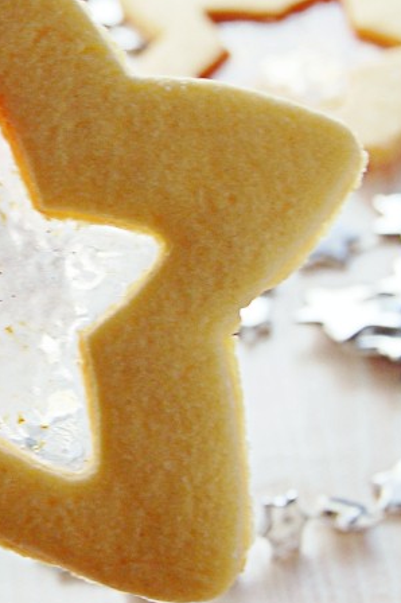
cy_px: 90
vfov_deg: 15.2
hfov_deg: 10.2
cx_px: 36
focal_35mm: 134
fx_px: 2242
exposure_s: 1/60
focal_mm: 40
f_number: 8
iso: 250
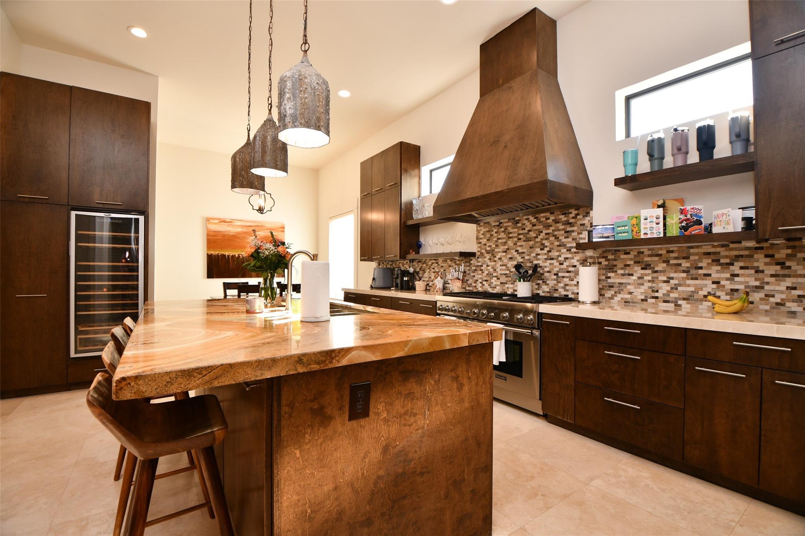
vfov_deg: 77.3
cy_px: 268
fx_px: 335
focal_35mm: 15
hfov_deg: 100.4
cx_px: 402
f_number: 4
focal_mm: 10
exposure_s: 1/60
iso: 200
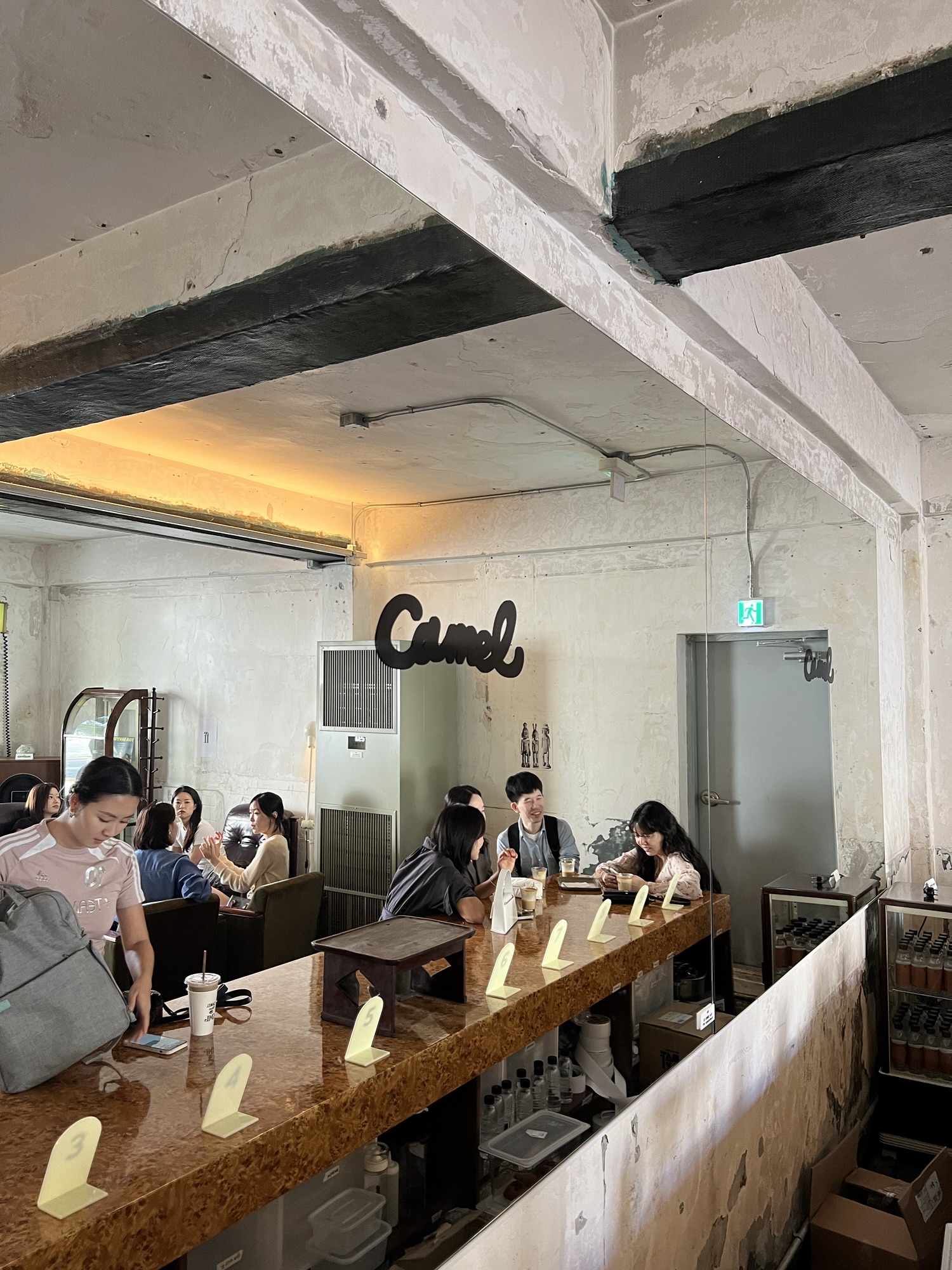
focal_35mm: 26
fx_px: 953
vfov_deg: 67.3
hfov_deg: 53.1
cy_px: 635
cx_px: 476
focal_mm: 5.7
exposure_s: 1/62
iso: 125
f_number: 1.5
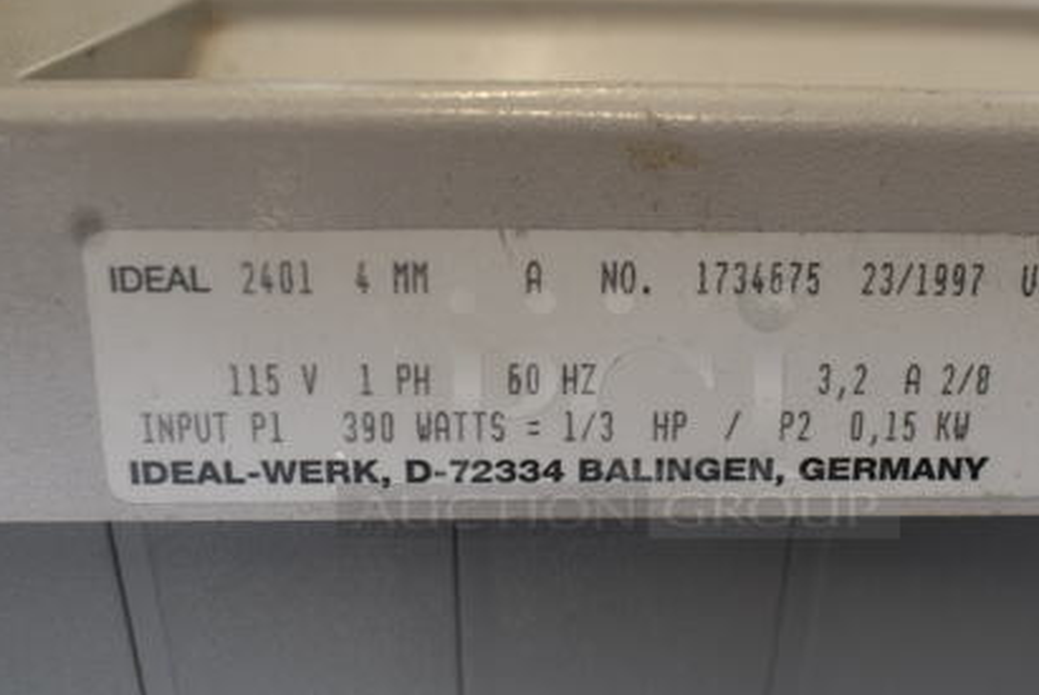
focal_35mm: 49
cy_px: 404
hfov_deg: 40.1
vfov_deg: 27.6
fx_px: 1416
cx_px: 619
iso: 640
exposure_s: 1/60
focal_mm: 22
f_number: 5.6
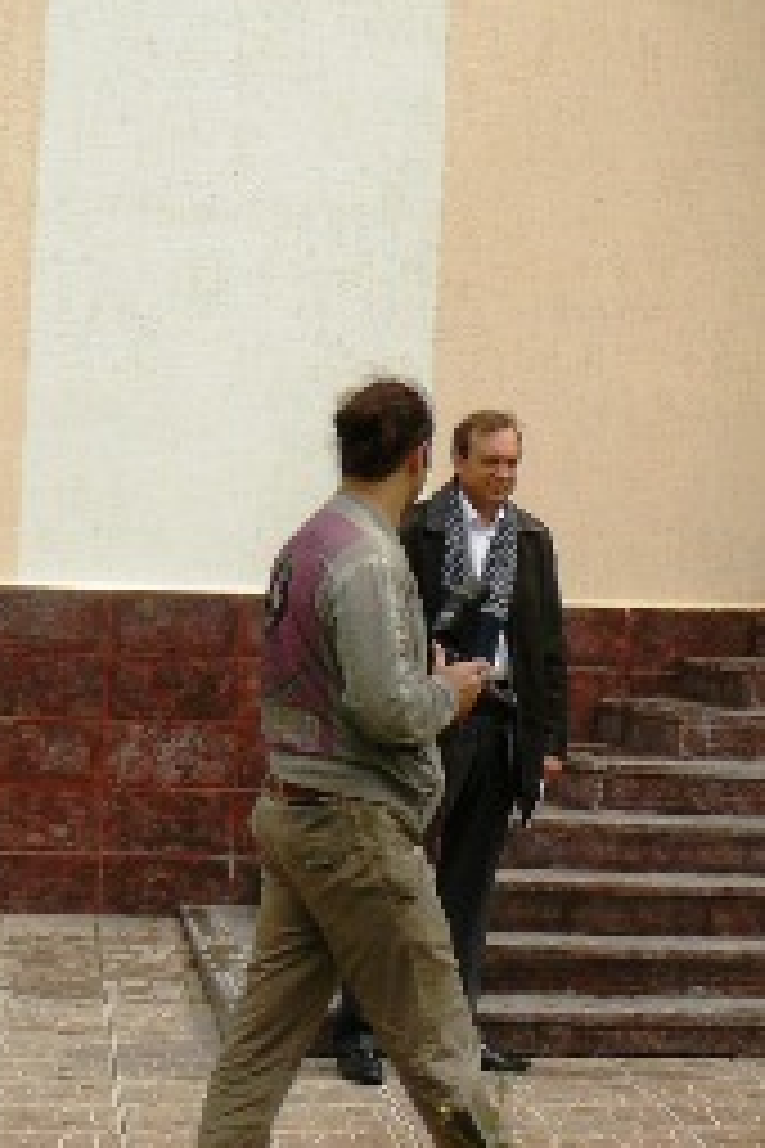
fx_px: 2996
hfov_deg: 14.4
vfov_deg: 21.5
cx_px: 734
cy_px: 311
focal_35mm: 94
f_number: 5.6
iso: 100
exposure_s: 1/400
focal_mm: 6
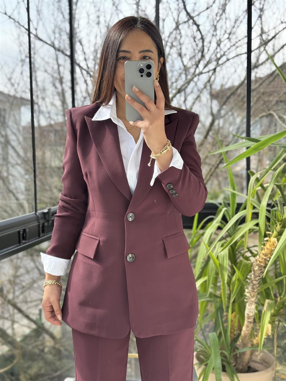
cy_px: 190
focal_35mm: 48
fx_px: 529
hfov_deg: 30.3
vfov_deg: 39.7
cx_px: 143
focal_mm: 6.76
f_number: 1.78
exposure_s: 1/225
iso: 64
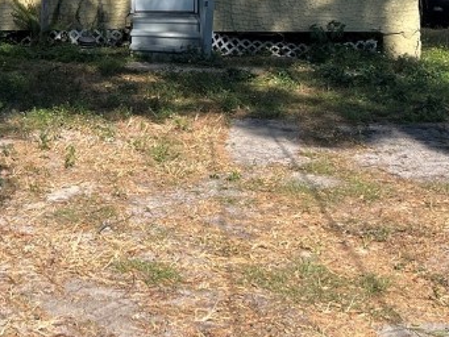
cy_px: -54
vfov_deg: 18.1
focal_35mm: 78
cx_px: 61
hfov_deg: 24.4
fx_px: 1012
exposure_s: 1/2915
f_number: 1.5
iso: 50
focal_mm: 5.7
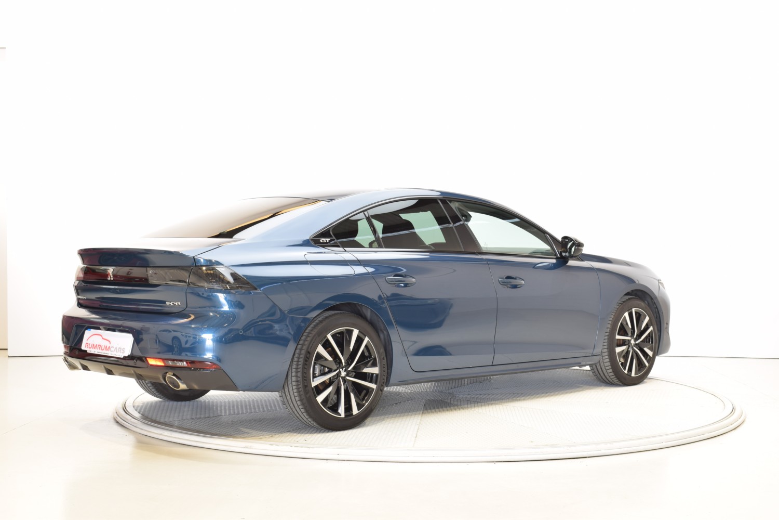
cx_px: 390
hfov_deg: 38.9
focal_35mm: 51
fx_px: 1103
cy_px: 260
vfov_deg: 26.5
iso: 100
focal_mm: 34
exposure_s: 1/2.5
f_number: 10
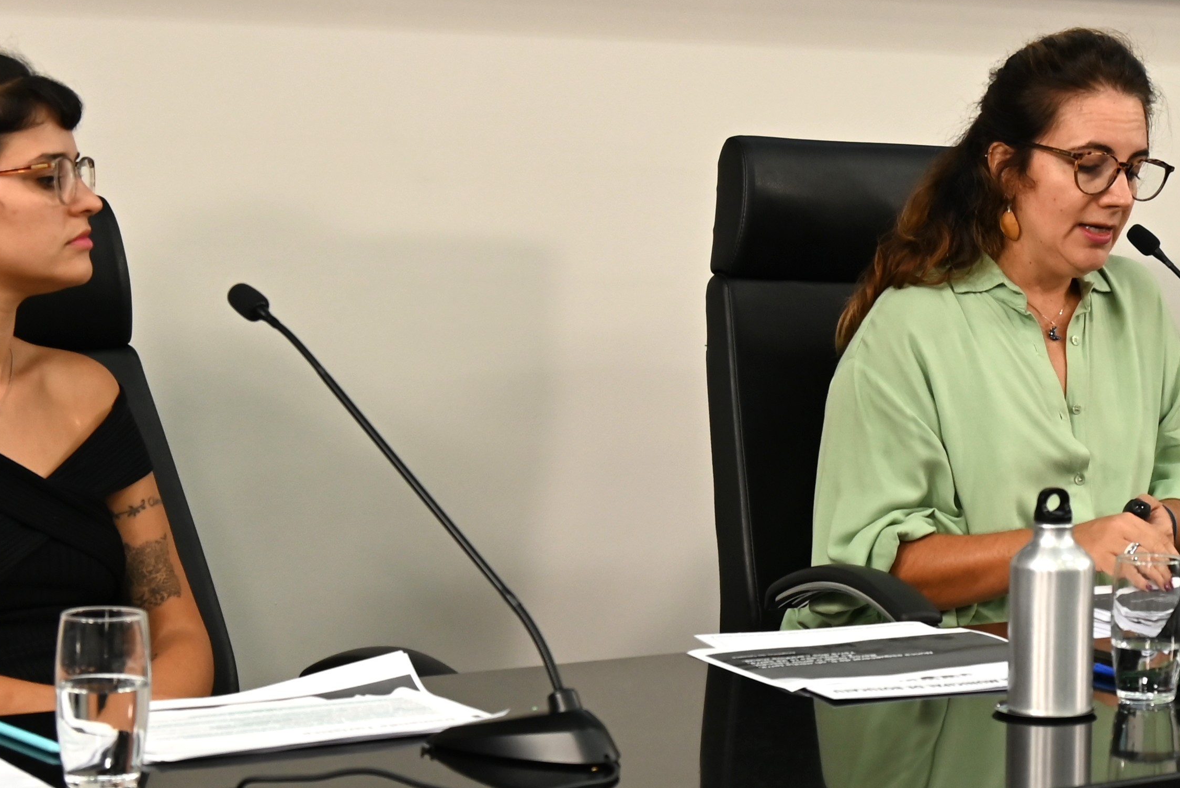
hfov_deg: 22.3
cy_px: 318
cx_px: 1014
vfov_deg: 15.3
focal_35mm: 89
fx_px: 2929
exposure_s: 1/125
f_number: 4.8
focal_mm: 33.5
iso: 640
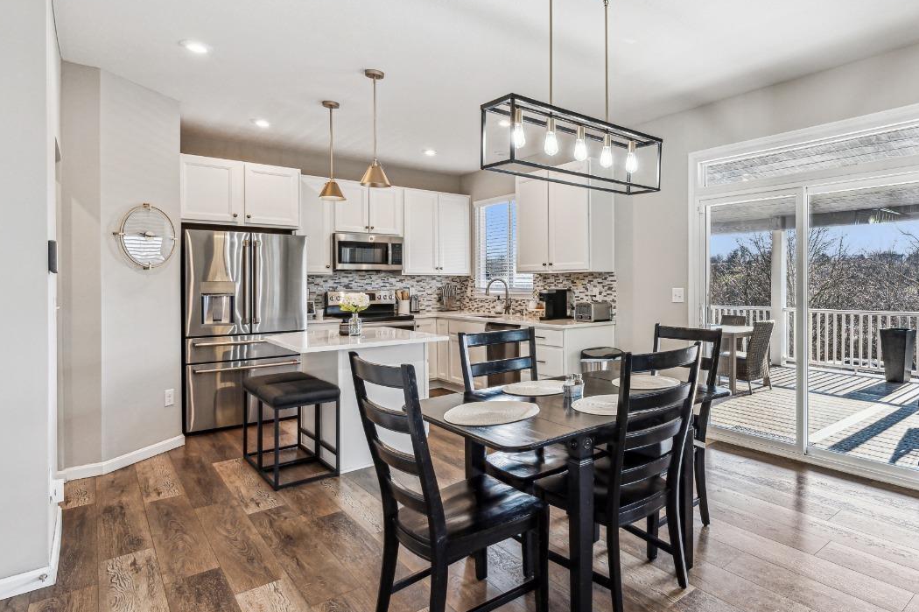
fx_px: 510
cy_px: 299
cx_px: 631
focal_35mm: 20
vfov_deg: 61.9
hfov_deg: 80.5
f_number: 8
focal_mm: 14
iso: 400
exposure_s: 1/100
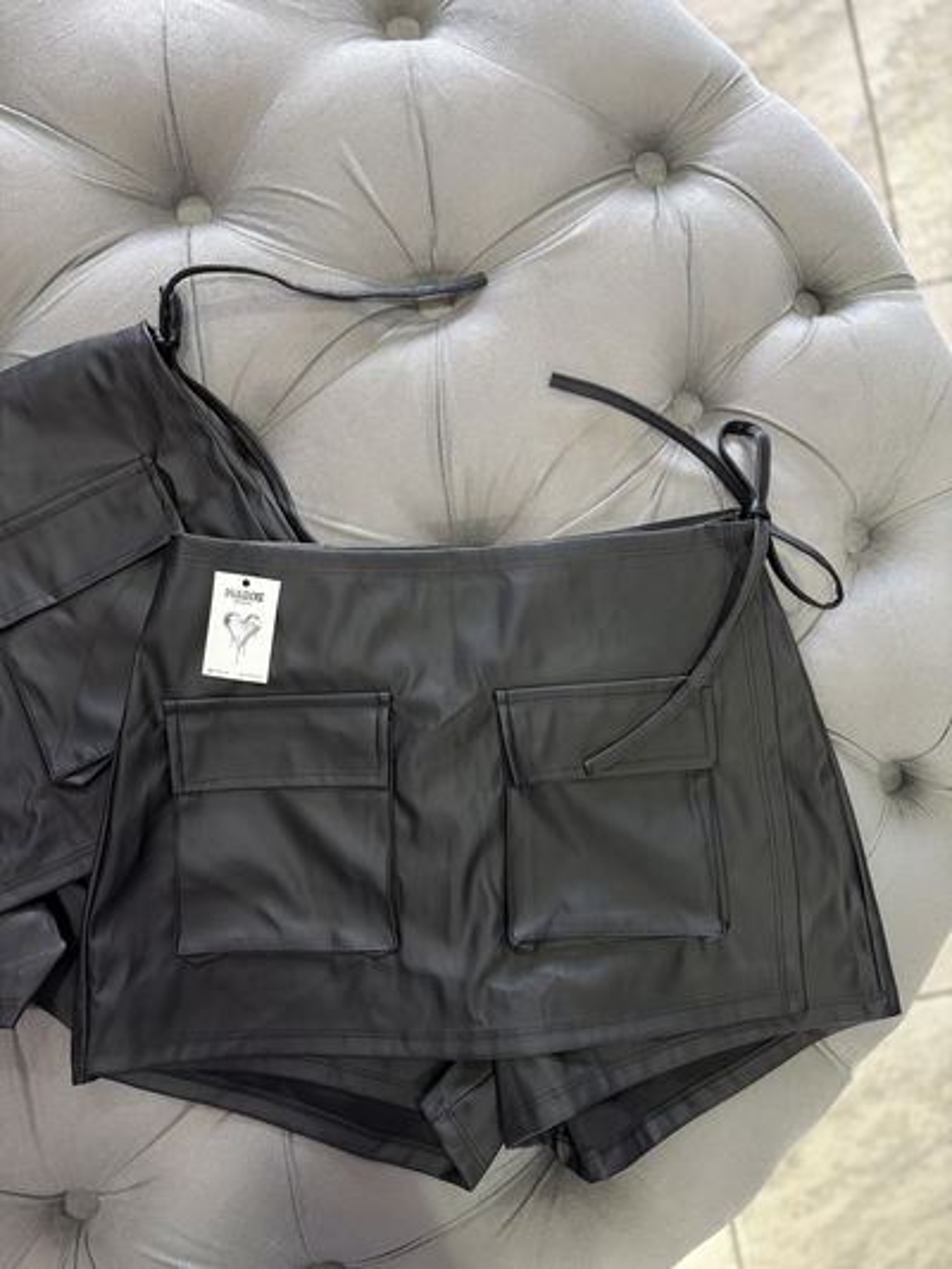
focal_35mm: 26
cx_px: 476
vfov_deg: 67.3
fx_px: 953
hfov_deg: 53.1
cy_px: 634
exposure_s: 1/50
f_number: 1.6
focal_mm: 5.96
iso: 250
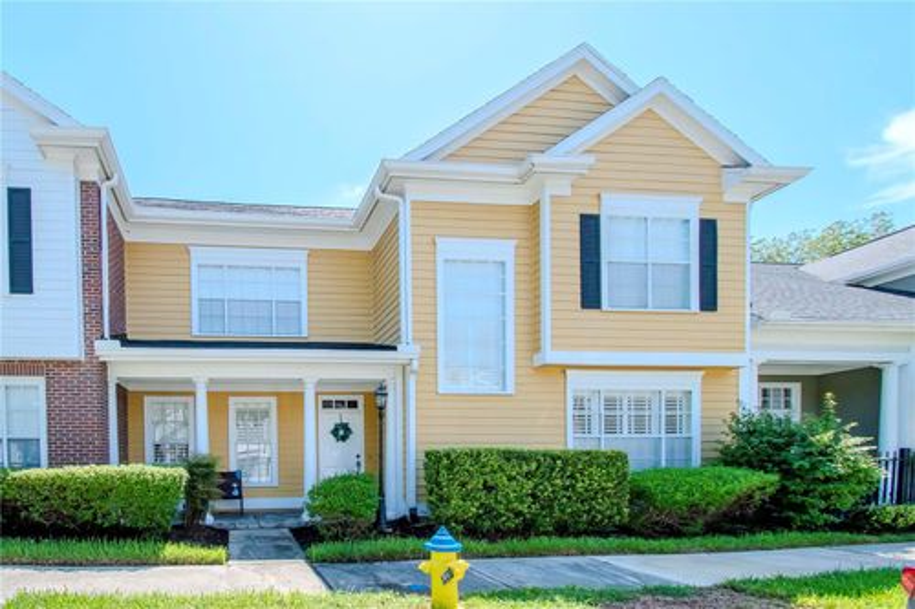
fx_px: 381
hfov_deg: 100.4
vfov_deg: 77.3
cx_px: 458
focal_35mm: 15
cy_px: 304
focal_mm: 10
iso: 640
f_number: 7.1
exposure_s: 1/1600
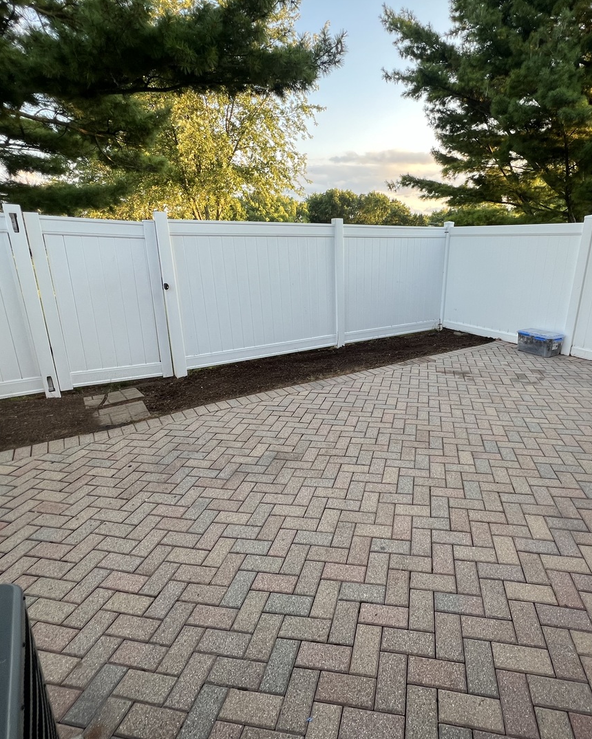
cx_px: 348
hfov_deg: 76.3
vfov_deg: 89.6
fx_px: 372
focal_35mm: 17
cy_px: 369
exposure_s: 1/99
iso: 50
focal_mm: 1.57
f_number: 1.8
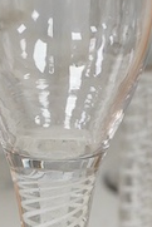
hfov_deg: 6.1
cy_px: 132
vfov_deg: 9.2
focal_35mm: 224
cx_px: -44
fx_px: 1416
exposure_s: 1/125
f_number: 7.1
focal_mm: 30
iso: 1250
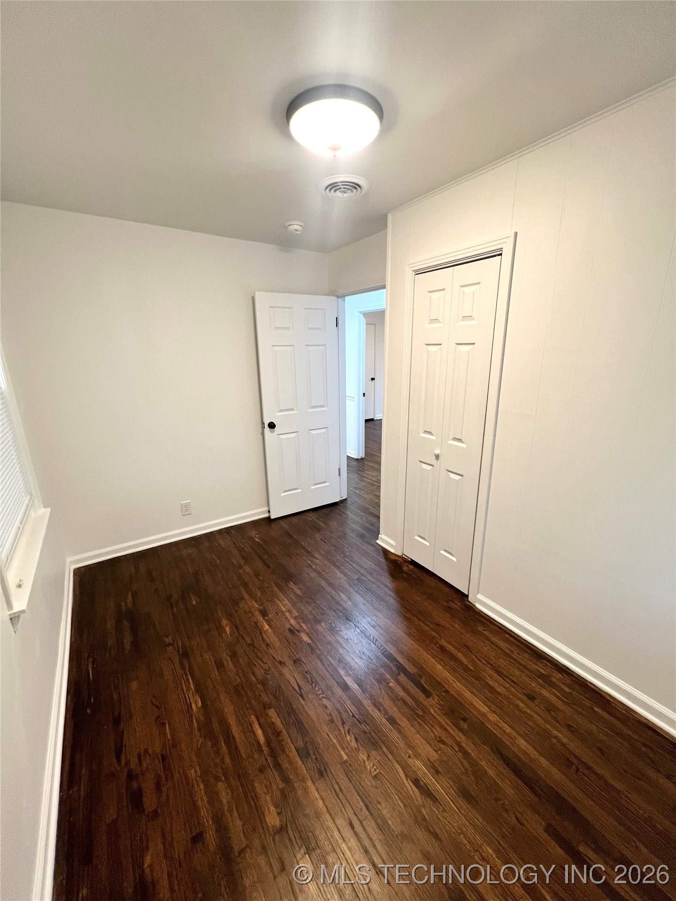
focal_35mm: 13
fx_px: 338
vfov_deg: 106.2
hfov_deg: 89.9
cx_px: 338
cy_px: 450
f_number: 1.8
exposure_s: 1/60
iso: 125
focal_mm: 1.57
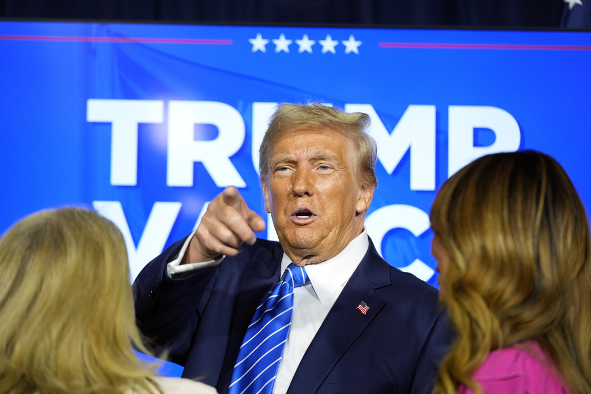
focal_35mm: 112
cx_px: 296
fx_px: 1839
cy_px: 197
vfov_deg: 12.2
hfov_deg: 18.3
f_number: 2.8
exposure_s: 1/500
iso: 2500
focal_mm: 112
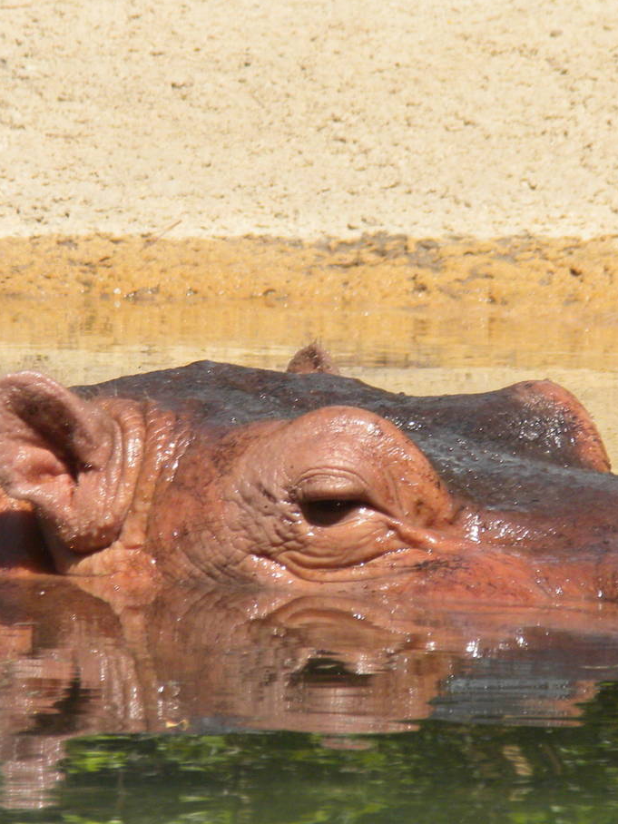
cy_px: 381
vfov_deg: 4.3
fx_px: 10902
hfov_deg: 3.2
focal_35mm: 458
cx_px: 433
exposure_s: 1/700
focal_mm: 46.2
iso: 123
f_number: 5.3
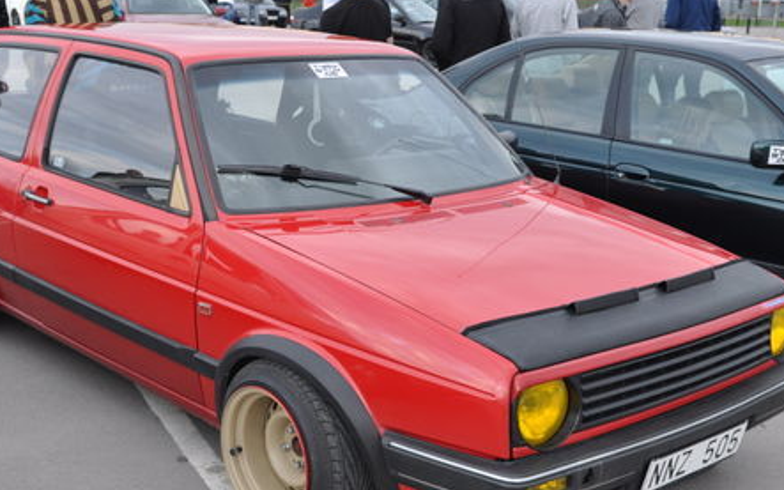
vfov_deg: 24.4
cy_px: 286
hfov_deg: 38.2
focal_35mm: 53
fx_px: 1133
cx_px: 356
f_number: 4.5
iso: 400
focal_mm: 24
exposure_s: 1/80
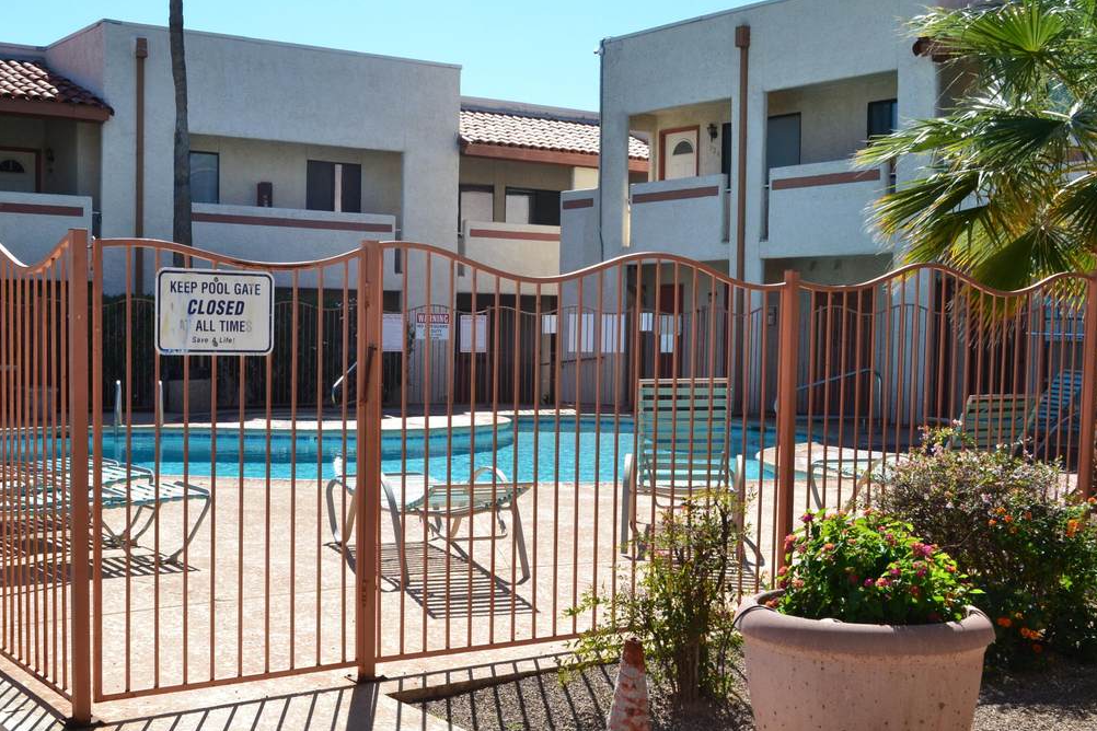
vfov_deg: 29.2
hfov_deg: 42.6
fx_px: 1402
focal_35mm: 46
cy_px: 377
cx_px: 471
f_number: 11
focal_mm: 24
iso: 400
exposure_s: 1/400
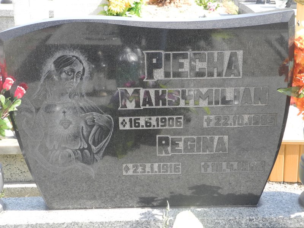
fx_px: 536
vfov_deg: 24.0
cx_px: 152
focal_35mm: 61
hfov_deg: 31.7
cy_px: 114
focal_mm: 13
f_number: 3.5
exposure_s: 1/200
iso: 100
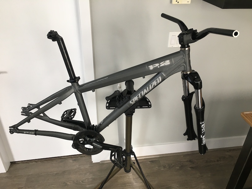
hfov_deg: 61.7
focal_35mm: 29
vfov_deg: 48.2
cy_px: 94
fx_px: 211
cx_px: 126
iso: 25
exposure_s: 1/30
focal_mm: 4.15
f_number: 2.2
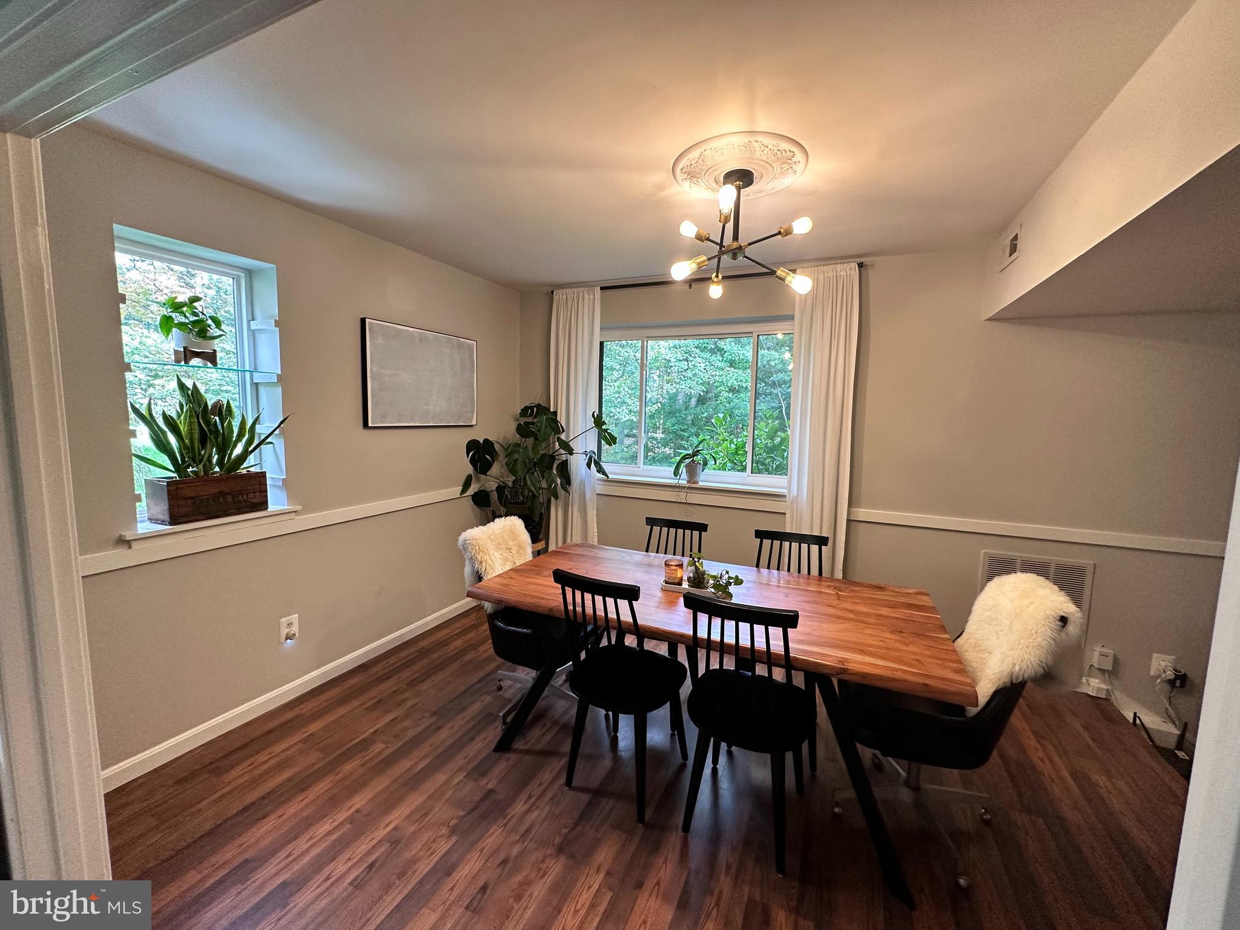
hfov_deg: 102.1
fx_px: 502
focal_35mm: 14
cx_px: 620
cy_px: 465
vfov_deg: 85.7
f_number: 2.2
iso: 200
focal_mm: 2.22
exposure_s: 1/120
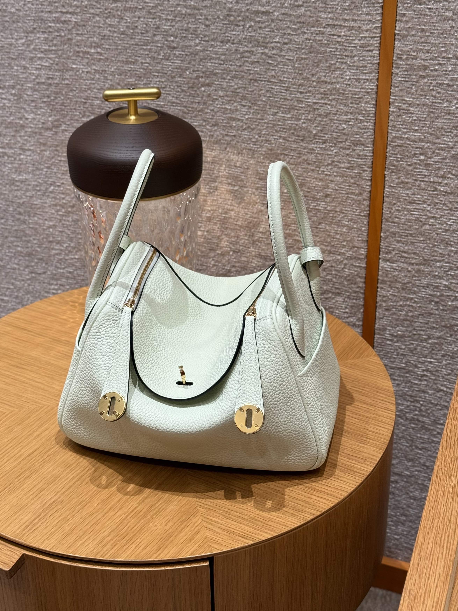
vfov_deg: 39.7
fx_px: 847
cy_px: 306
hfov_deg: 30.3
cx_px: 229
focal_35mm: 48
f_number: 1.78
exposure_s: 1/119
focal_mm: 6.76
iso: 100
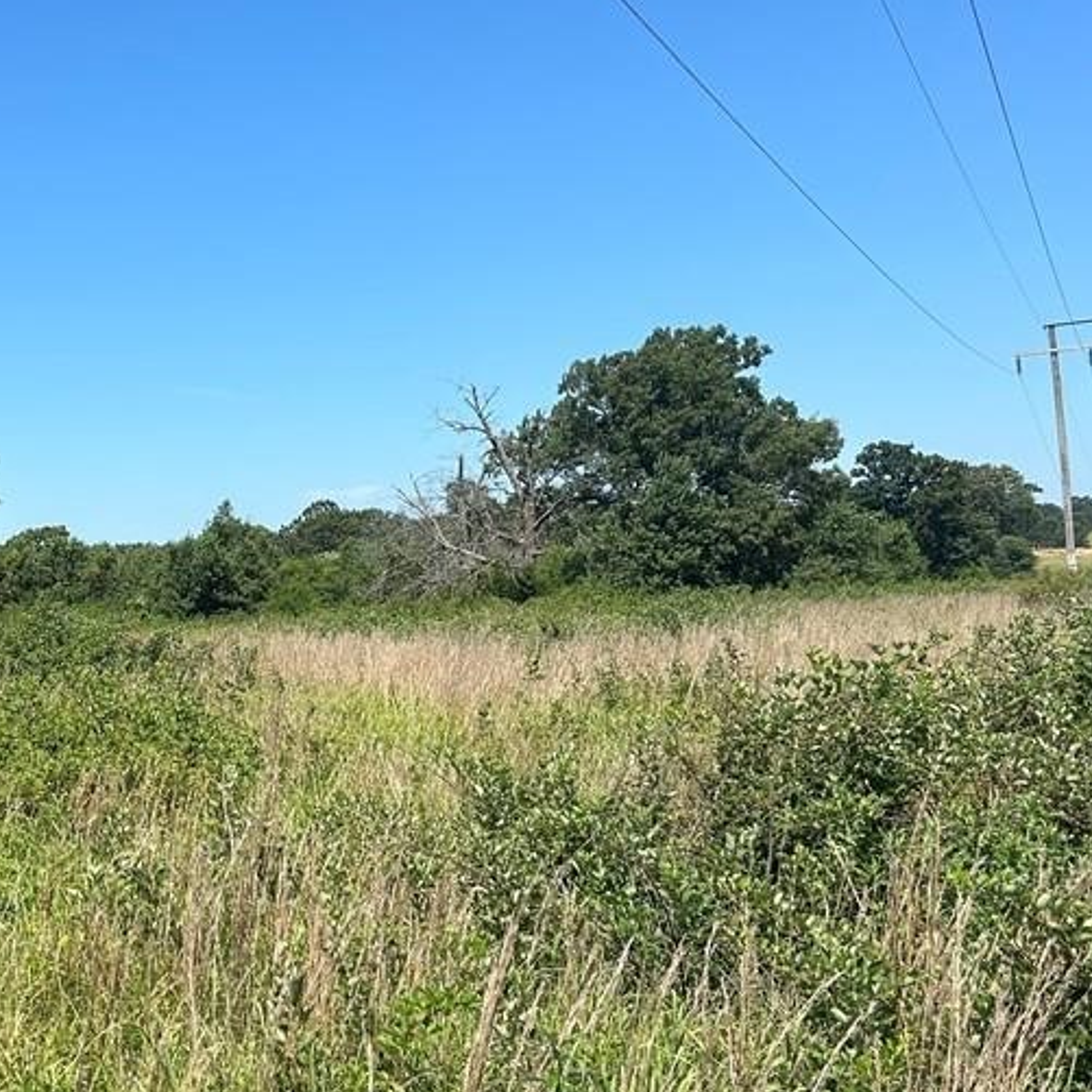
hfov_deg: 34.3
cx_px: 139
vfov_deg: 36.1
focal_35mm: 47
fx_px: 1677
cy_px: 541
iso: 50
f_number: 1.5
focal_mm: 5.7
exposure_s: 1/3704
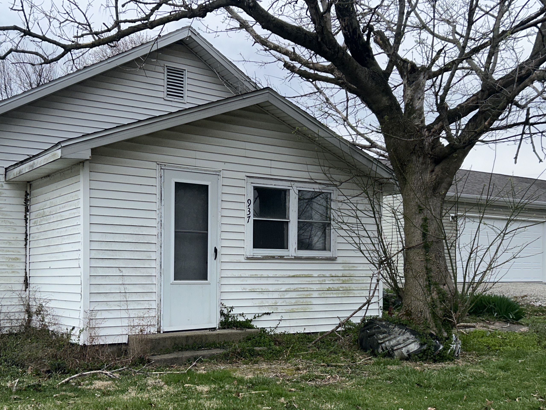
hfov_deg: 45.6
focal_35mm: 41
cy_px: 274
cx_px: 225
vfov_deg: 34.8
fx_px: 647
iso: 32
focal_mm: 5.7
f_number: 1.5
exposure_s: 1/488
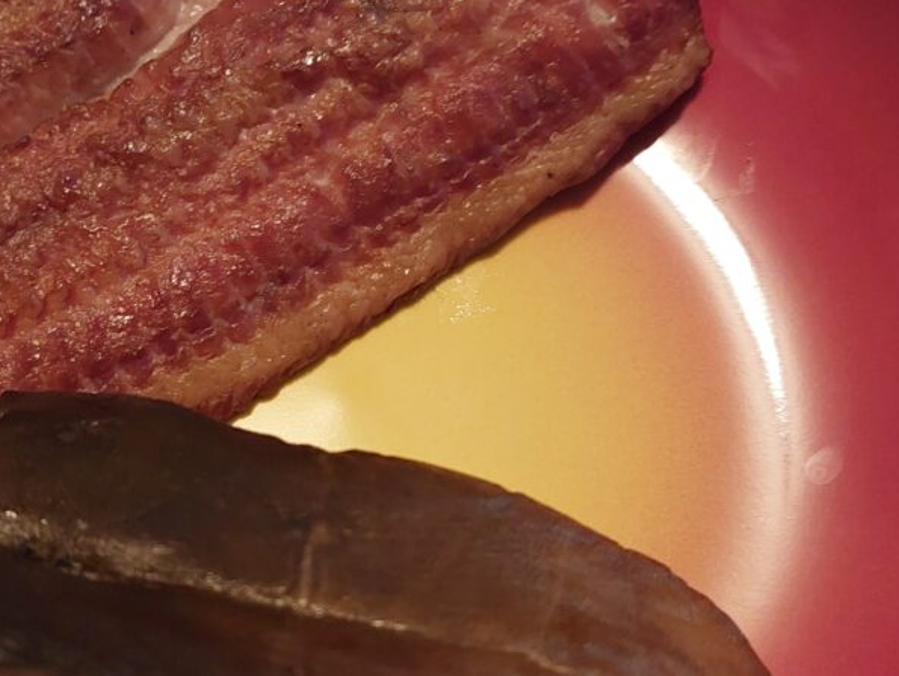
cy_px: 277
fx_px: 1117
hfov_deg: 43.0
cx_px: 280
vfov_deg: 33.5
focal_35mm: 43
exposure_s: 1/25
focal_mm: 5.23
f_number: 1.8
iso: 800
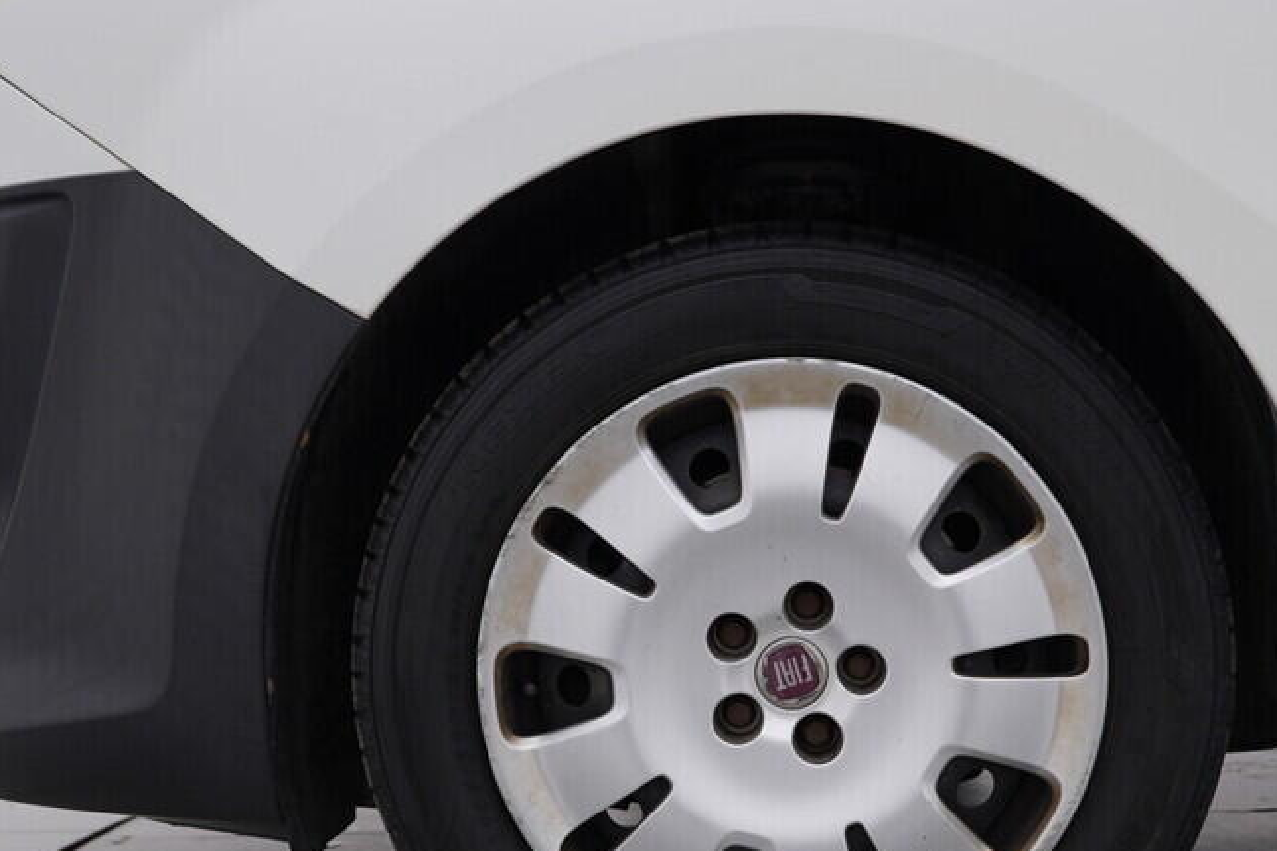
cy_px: 639
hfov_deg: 35.0
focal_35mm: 57
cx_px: 752
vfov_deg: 23.5
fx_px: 2021
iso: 125
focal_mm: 24
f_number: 4.5
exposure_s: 1/100
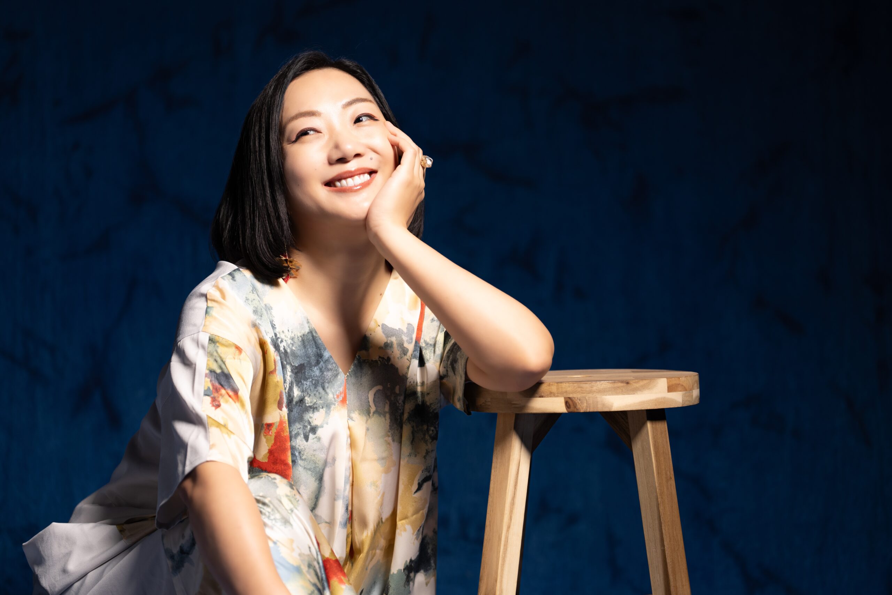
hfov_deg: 13.2
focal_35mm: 155
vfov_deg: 8.9
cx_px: 446
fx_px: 3840
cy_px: 298
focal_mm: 155
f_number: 2.8
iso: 160
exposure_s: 1/400
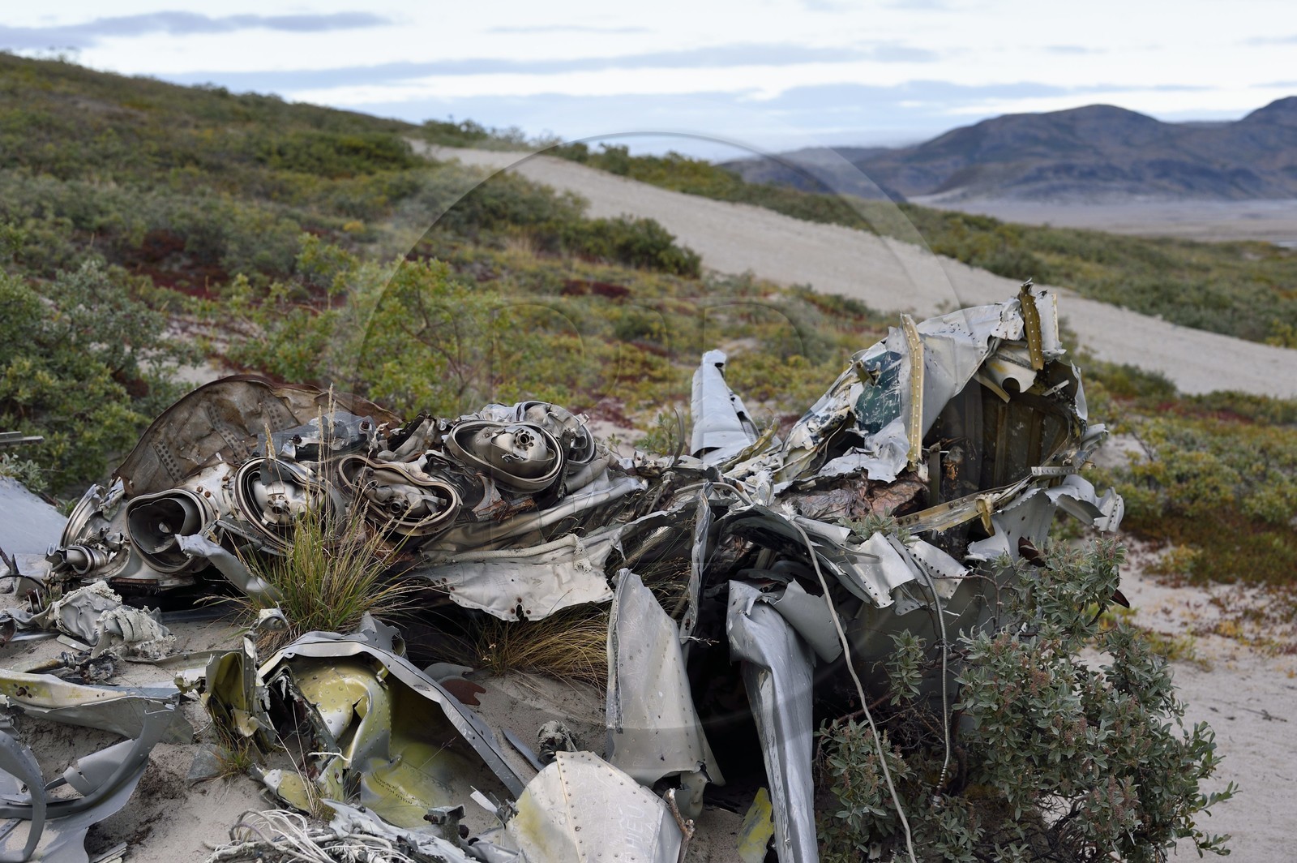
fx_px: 2520
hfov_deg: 28.9
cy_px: 432
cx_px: 648
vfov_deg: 19.4
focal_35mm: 70
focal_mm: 70
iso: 400
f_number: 6.3
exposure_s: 1/400
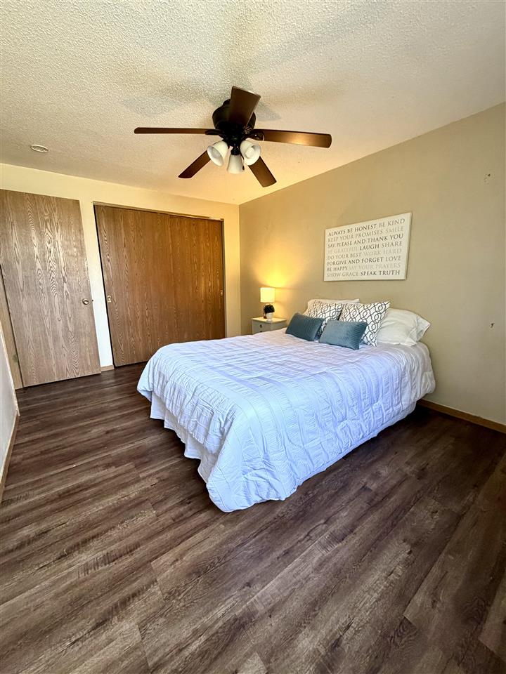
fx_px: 273
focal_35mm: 14
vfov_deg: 102.1
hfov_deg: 85.7
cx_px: 253
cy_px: 337
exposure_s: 1/89
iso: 320
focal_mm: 2.22
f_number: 2.2
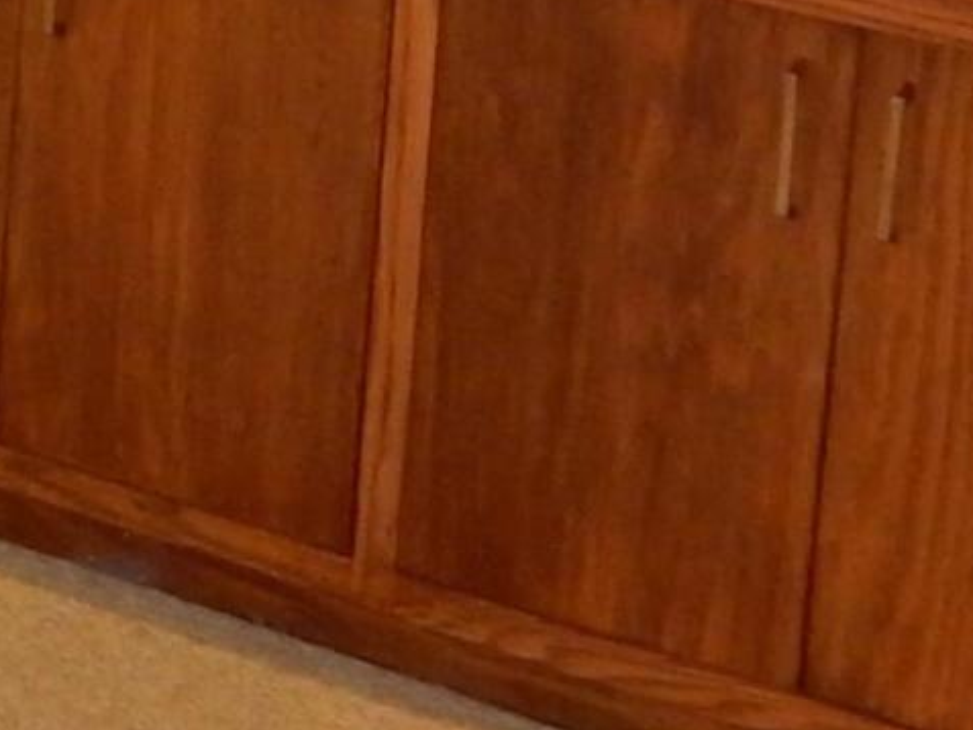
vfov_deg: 7.8
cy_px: -752
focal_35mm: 181
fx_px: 5089
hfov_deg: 9.9
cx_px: -1183
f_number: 4
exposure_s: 1/30
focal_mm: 5.4
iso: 320
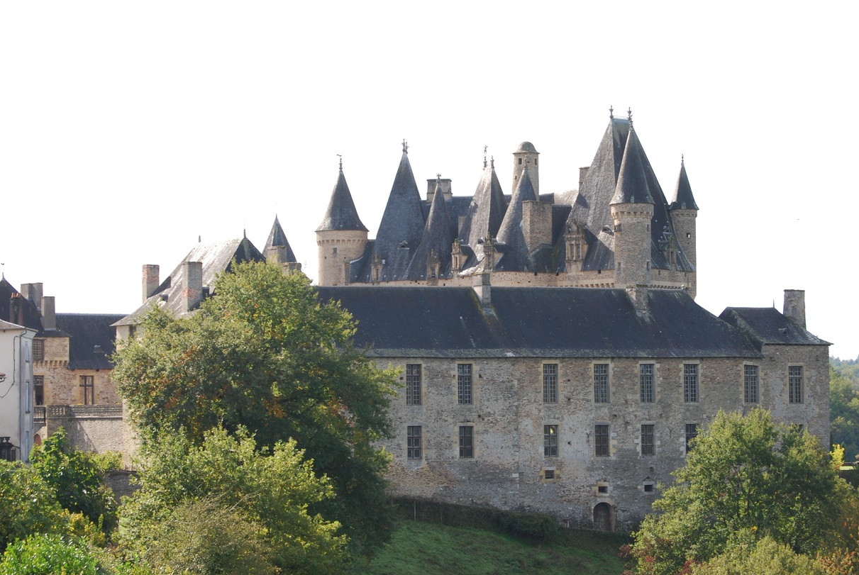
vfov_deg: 12.8
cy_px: 304
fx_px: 2557
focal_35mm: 107
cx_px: 419
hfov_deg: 19.1
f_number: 5.6
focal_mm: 60
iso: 100
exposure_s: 1/200
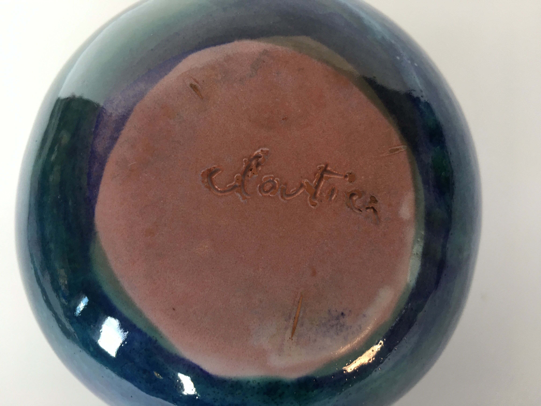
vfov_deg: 48.2
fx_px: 453
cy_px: 203
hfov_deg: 61.7
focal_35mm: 29
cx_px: 270
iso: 32
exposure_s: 1/17
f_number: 2.2
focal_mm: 4.15
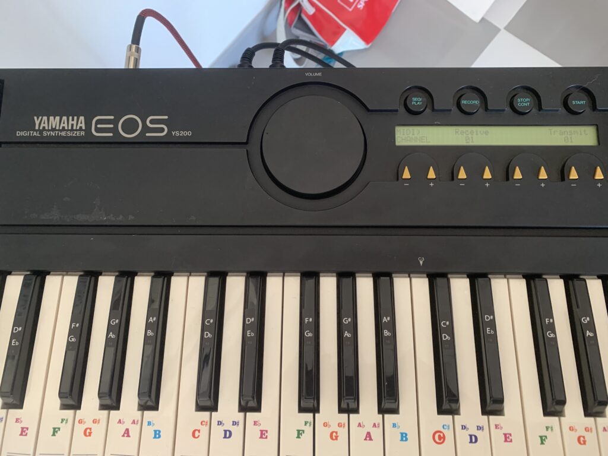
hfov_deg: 67.3
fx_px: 457
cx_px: 304
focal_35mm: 26
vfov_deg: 53.1
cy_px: 228
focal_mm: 4.25
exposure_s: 1/60
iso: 320
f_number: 1.8
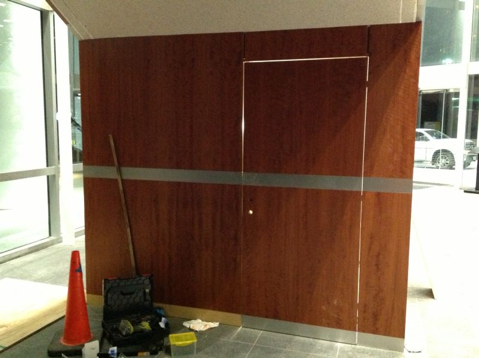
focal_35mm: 35
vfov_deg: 40.6
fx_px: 484
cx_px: 240
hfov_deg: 52.7
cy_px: 179
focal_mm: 4.28
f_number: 2.4
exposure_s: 1/15
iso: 800
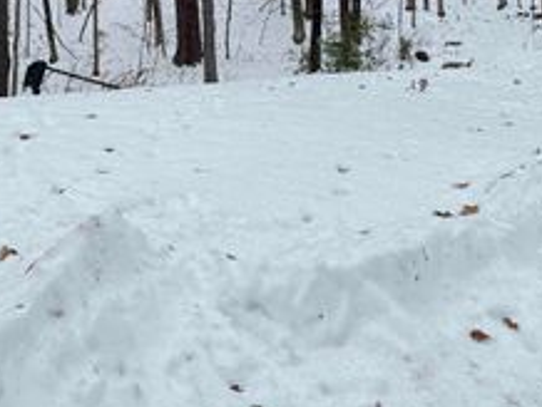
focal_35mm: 55
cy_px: -29
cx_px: 184
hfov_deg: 34.6
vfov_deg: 24.9
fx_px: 862
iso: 80
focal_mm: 6.76
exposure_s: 1/1174
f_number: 1.78
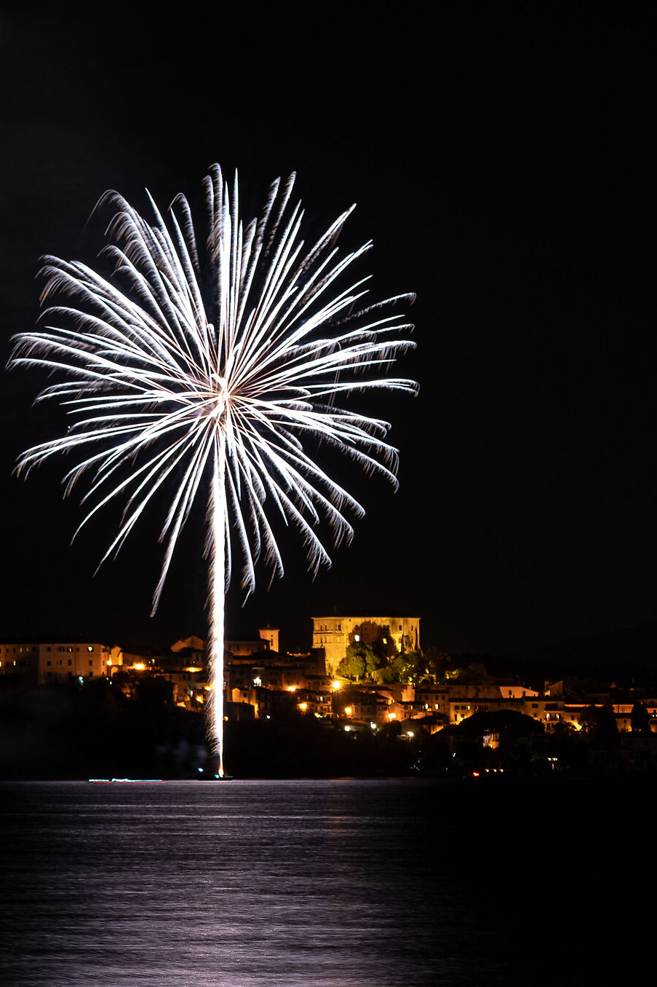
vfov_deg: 11.0
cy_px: 821
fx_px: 5093
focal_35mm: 186
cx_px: 159
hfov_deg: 7.4
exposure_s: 15
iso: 64
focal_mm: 105
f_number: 4.5
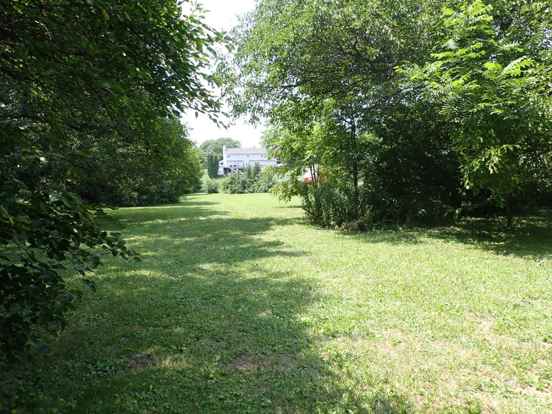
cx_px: 276
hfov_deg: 69.4
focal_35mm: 25
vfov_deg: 54.9
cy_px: 207
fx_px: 399
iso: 100
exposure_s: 1/400
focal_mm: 4.5
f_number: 2.8
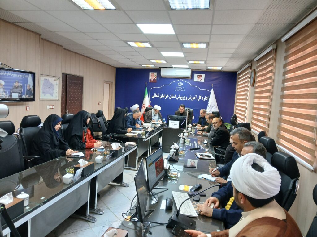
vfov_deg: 53.1
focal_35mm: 26
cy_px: 118
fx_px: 238
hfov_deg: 67.3
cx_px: 158
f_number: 1.8
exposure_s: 1/50
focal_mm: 3.98
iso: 125
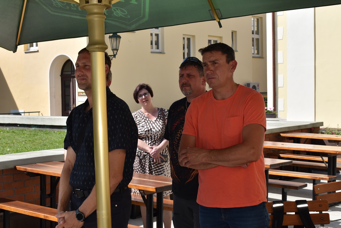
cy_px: 114
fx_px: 568
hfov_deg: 33.4
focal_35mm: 60
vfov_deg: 22.6
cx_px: 170
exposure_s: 1/200
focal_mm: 40
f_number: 11
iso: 100
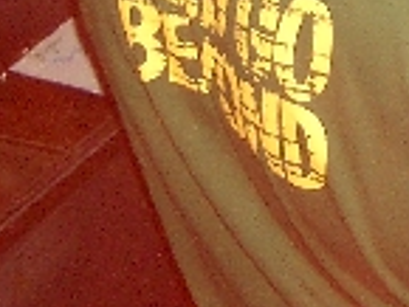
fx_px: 2282
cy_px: -276
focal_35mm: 193
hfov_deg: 9.9
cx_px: 626
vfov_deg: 7.4
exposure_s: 4
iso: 100
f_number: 2.6
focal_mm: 5.8
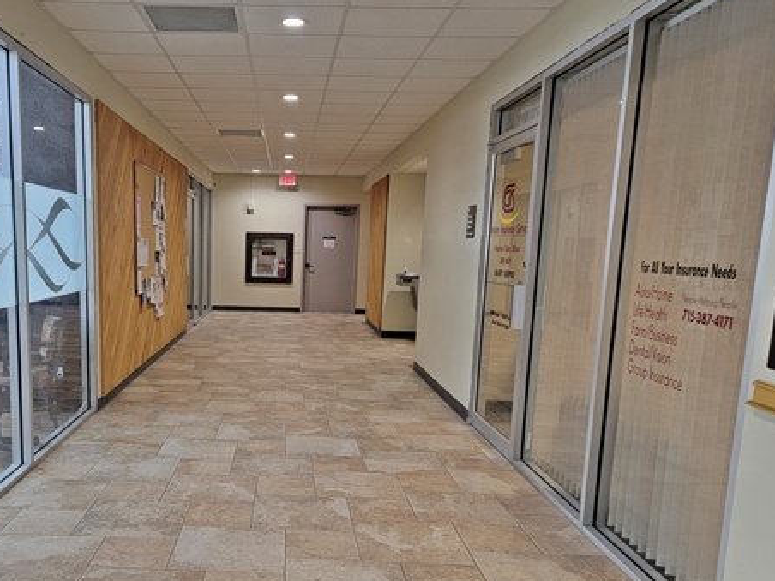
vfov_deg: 41.4
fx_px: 761
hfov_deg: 52.8
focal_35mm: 34
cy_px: 368
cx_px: 250
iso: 250
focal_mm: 6.7
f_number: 1.8
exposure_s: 1/120
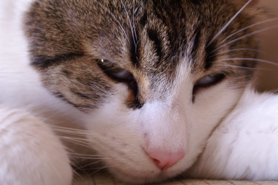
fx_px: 810
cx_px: 139
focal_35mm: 105
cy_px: 92
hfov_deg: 19.5
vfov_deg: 13.0
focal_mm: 70
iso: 400
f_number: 5.6
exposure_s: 1/15
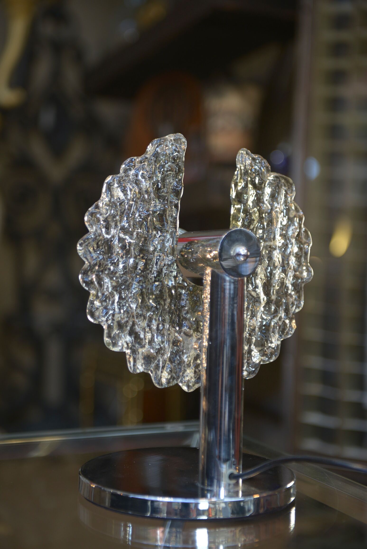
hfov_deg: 24.2
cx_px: 184
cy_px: 274
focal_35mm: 56
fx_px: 856
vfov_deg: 35.6
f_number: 2.8
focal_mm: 56
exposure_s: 1/50
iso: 250
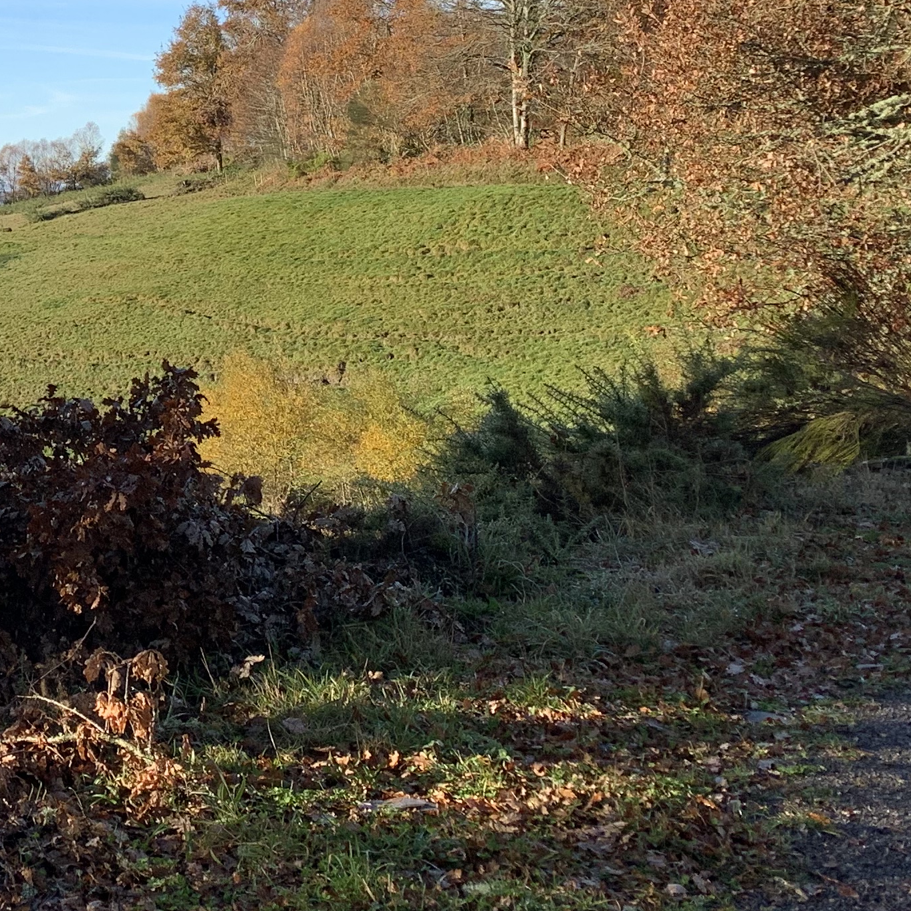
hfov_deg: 22.7
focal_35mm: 68
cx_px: -264
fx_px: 2025
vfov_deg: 24.9
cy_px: 156
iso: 25
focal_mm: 4.25
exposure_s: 1/1176
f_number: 1.8
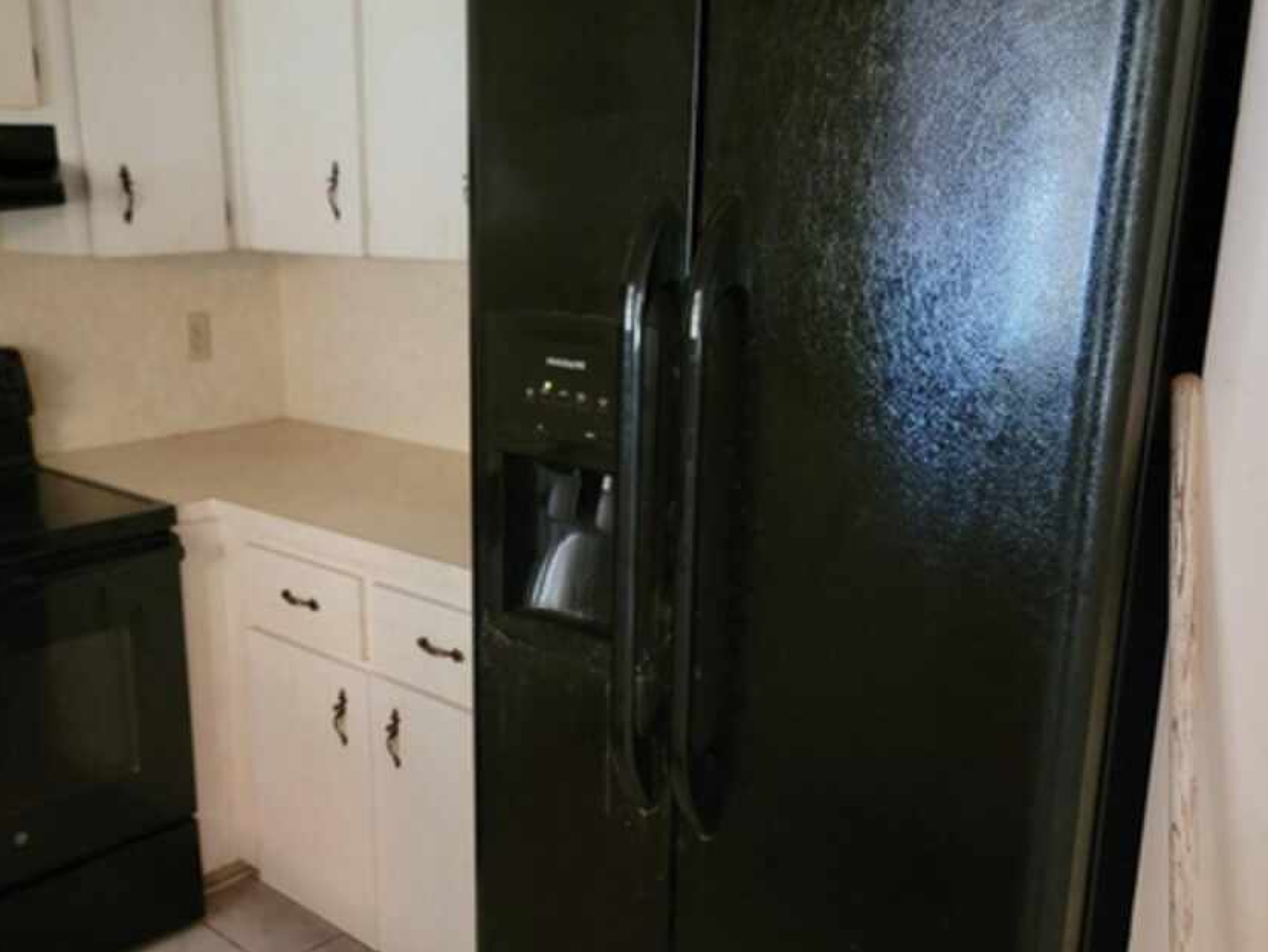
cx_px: 435
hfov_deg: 49.4
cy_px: 562
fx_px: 1356
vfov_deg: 38.6
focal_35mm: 37
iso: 1000
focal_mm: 6.7
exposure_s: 1/24
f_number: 1.8
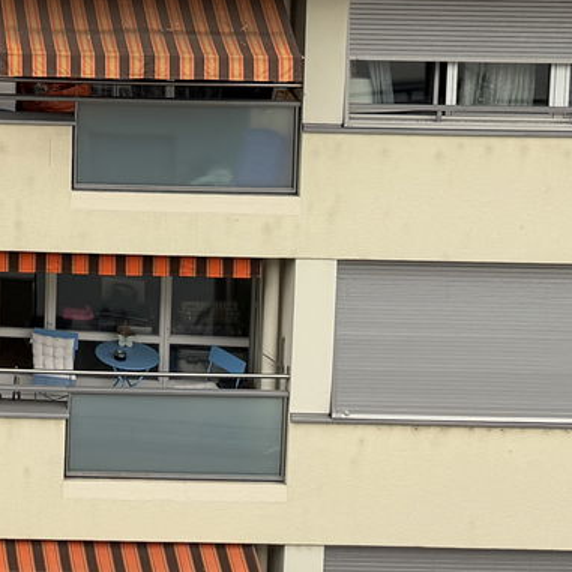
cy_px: -281
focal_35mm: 89
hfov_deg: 17.7
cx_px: -254
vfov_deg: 17.6
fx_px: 1664
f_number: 1.78
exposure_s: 1/535
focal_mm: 6.76
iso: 80
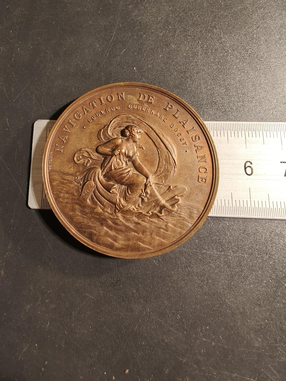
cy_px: 190
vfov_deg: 73.9
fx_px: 253
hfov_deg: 58.9
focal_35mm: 23
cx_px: 143
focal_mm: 2.32
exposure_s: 1/50
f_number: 2
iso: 125
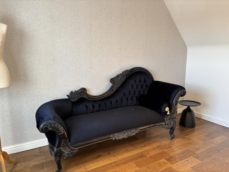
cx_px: 114
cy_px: 86
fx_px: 172
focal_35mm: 26
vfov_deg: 53.1
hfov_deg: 67.3
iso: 80
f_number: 1.6
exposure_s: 1/121
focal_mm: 5.96
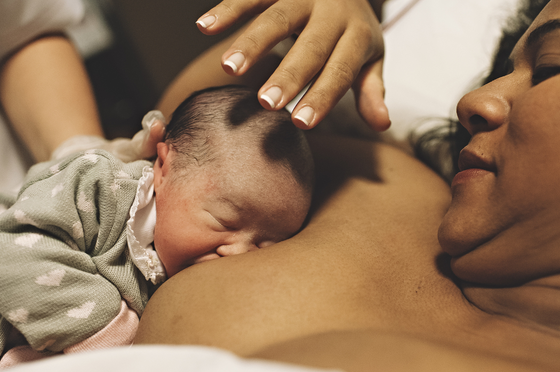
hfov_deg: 48.4
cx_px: 316
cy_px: 203
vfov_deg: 33.3
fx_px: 622
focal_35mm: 40
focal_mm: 35
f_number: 2.5
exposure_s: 1/400
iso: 2500
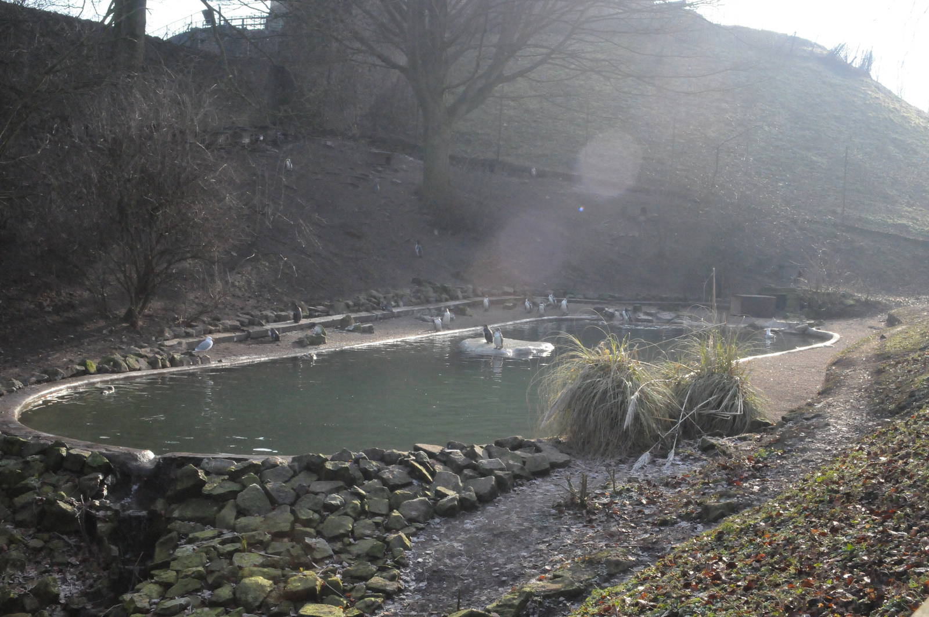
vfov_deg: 28.0
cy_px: 308
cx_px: 464
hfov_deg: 41.2
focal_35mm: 48
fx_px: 1237
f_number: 13
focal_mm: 32
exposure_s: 1/640
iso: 3200
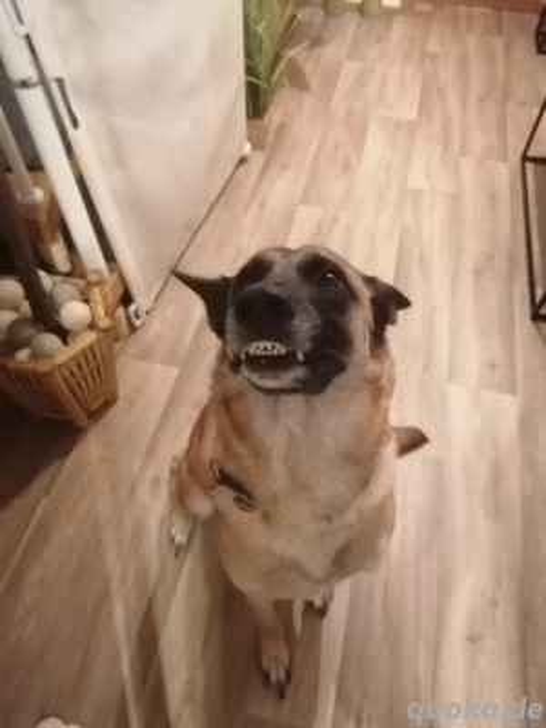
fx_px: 568
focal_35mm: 27
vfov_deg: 65.3
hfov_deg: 51.4
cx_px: 273
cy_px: 364
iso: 2000
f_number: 1.8
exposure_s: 1/17
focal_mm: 4.75
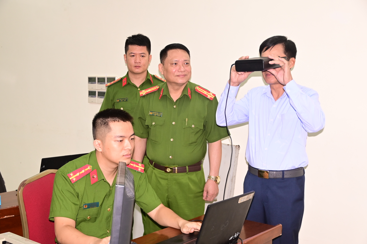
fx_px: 489
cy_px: 122
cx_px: 184
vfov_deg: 28.1
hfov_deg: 41.1
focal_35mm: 48
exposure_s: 1/200
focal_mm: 32
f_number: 4.2
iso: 640
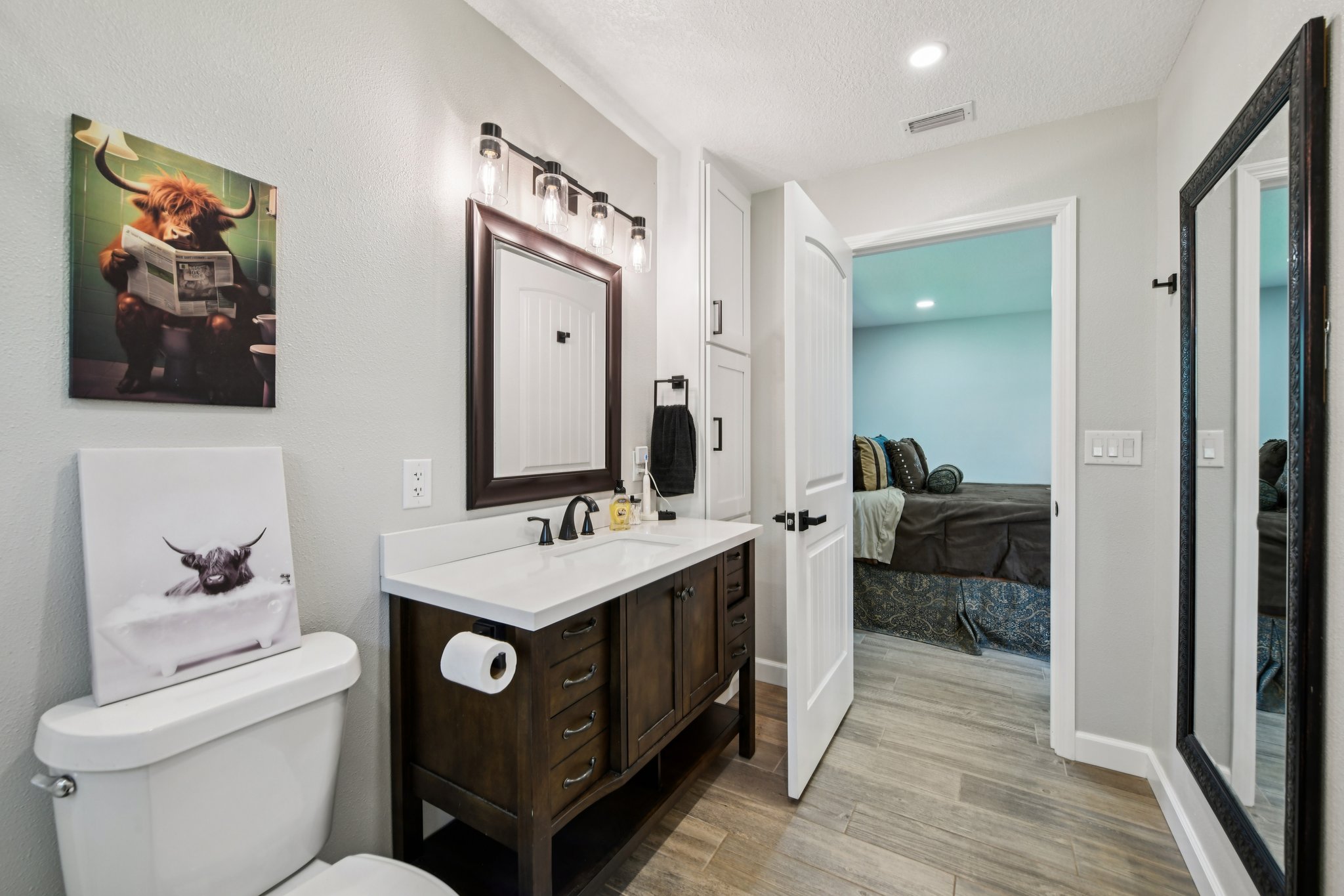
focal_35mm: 14
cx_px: 672
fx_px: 523
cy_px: 448
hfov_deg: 104.3
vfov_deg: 81.2
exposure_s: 1/20
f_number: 8
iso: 400
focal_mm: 14
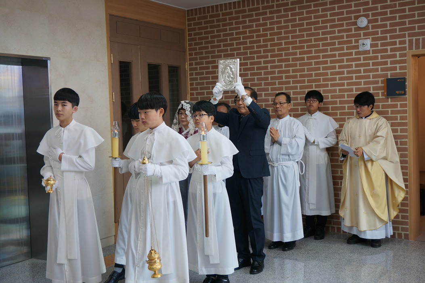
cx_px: 212
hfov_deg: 45.0
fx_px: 513
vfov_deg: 30.8
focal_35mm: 44
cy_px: 142
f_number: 4.5
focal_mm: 29
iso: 160
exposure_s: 1/60
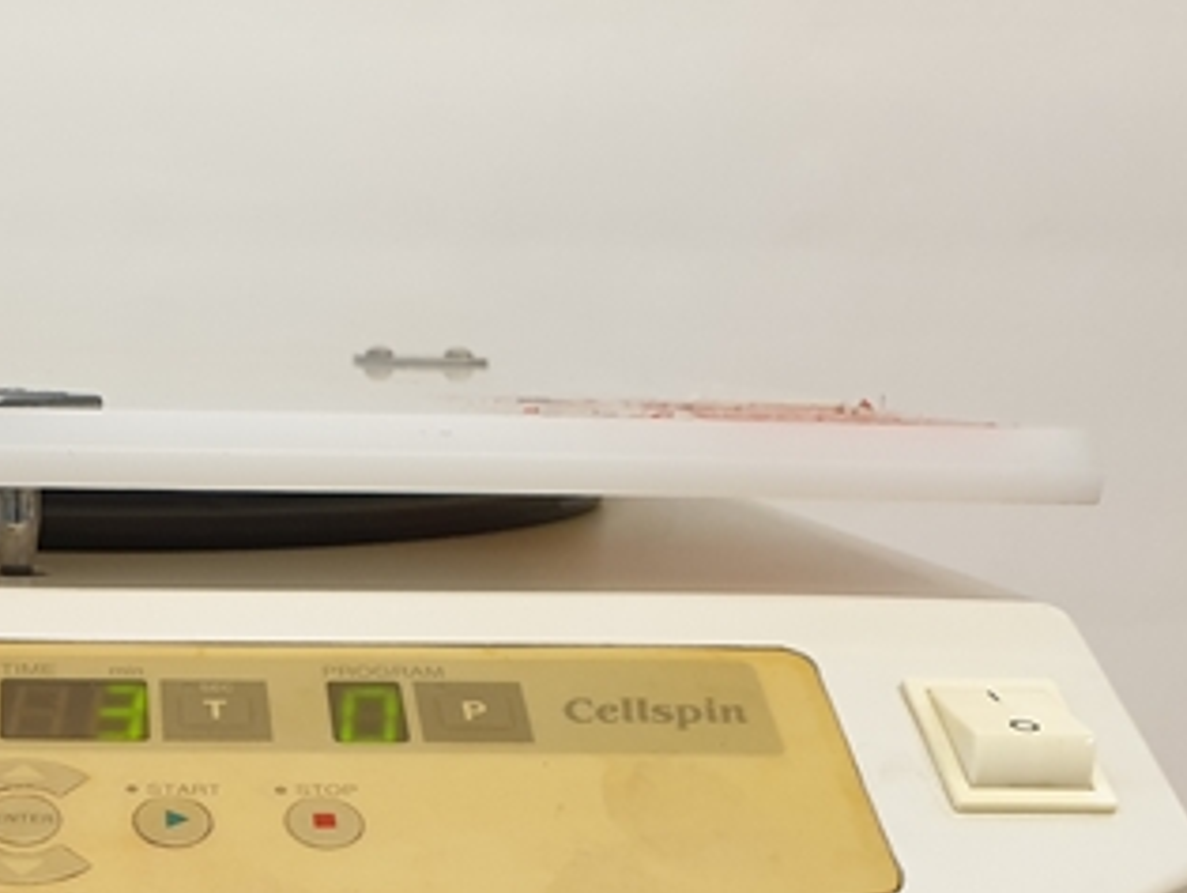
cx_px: 41
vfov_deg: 22.5
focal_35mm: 61
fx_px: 2094
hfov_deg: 29.8
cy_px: 1023
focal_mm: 4.3
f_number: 2.4
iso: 200
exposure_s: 1/60
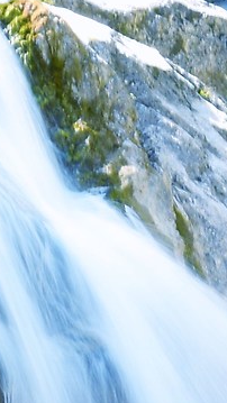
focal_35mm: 294
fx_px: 3145
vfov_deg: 7.3
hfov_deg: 4.1
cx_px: 199
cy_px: 543
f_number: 16
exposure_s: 1/6
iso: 100
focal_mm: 28
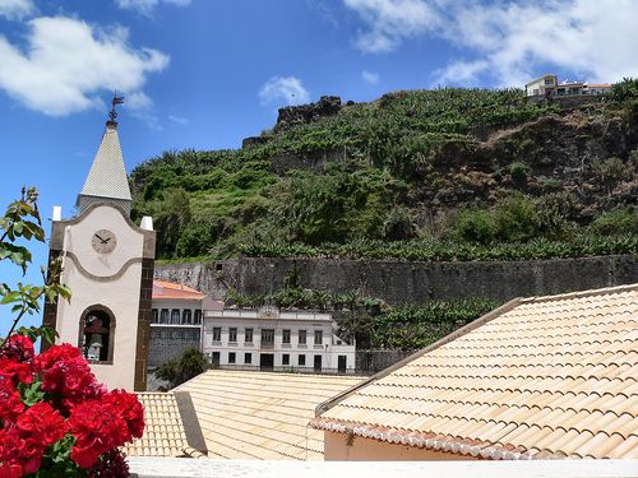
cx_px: 319
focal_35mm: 36
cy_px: 239
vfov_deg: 39.7
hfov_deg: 51.4
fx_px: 664
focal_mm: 6
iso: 80
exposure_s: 1/500
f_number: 5.2
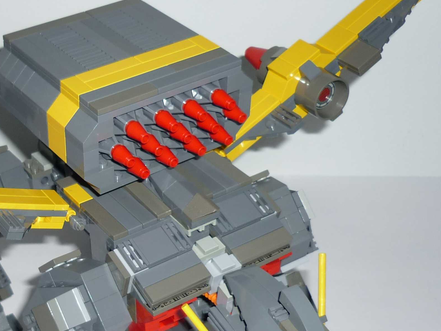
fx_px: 866
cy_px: 215
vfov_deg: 21.5
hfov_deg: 27.9
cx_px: 82
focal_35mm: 68
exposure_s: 1/60
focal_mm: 5.5
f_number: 2.8
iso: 100
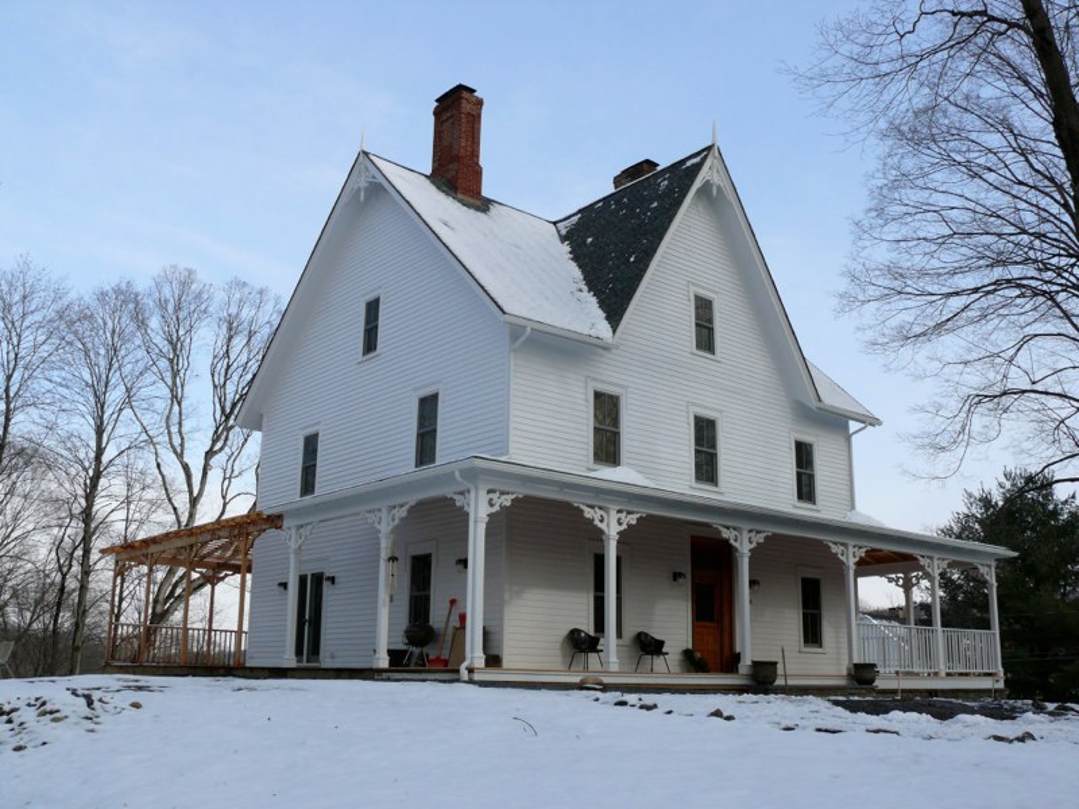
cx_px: 540
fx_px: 1091
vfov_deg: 40.7
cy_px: 404
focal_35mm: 35
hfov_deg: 52.6
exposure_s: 1/400
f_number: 5.6
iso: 100
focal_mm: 7.4
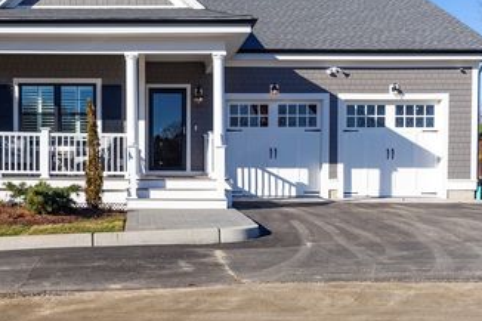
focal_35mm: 46
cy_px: 125
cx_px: 201
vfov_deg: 29.1
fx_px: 616
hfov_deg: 42.6
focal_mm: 30
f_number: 9
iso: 100
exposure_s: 1/200
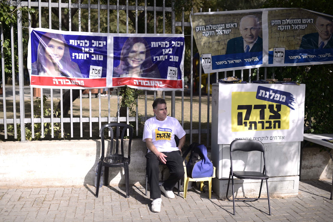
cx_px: 166
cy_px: 111
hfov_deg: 54.4
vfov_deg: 37.9
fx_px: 324
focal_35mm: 35
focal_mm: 35
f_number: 2
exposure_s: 1/1600
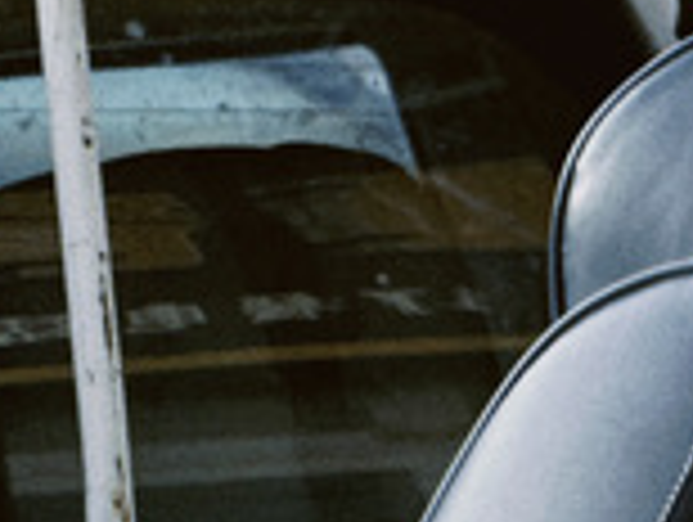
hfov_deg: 2.5
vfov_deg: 1.9
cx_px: 1192
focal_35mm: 796
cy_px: 648
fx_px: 15961
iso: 50
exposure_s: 1/644
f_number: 2.8
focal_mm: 15.66
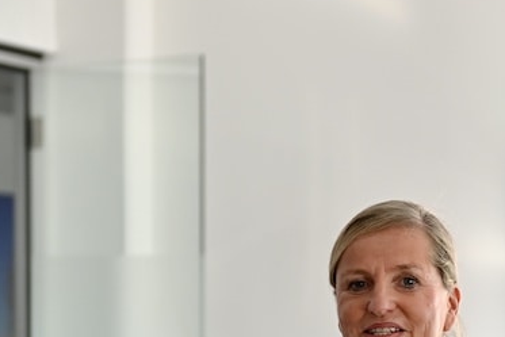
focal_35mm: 151
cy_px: 377
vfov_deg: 9.0
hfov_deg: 13.5
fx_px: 2119
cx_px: 371
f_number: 2.8
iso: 400
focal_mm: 55
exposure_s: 1/100
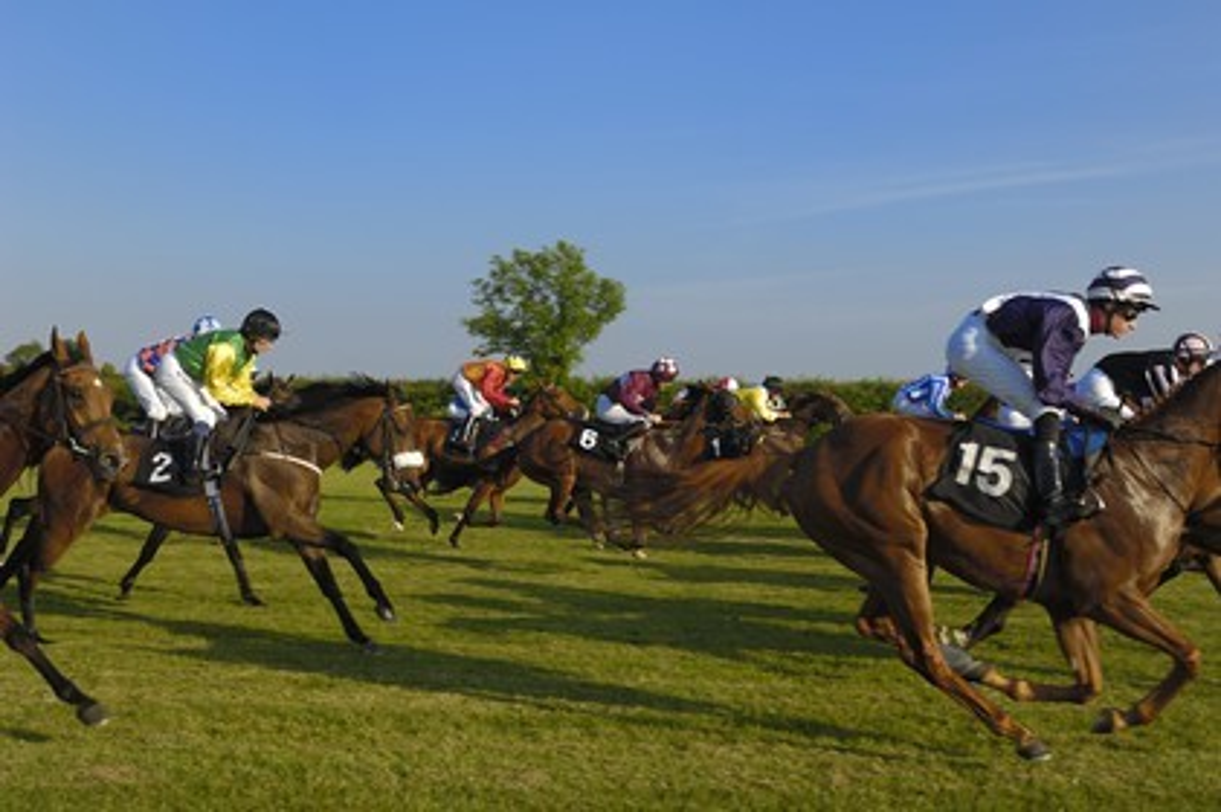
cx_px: 610
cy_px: 406
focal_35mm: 42
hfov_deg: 46.4
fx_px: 1423
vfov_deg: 31.8
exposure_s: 1/500
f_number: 5
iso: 100
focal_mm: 28
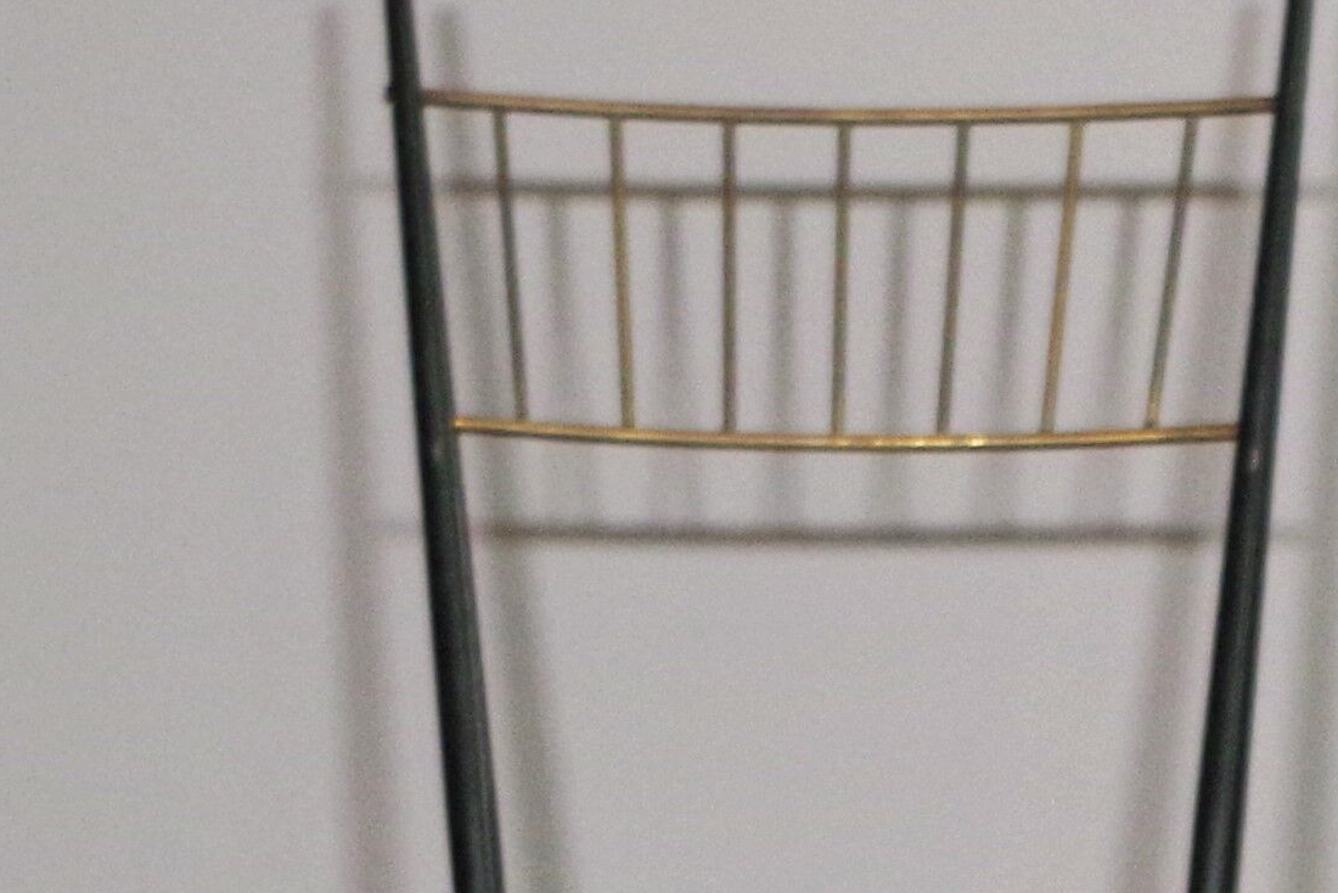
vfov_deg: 6.6
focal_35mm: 203
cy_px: 1496
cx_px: 1602
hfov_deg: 10.0
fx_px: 7546
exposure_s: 1/60
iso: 800
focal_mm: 26.25
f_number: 4
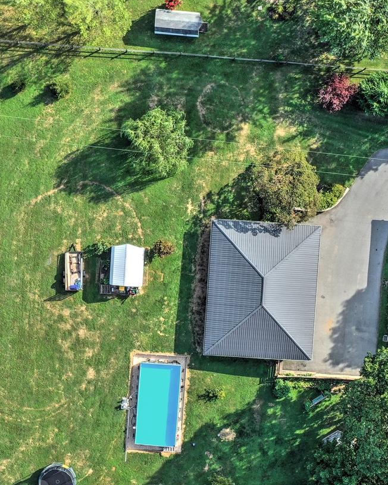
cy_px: 289
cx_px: 229
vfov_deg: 28.7
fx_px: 947
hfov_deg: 23.1
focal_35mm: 66
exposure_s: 1/240
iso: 100
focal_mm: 10.3
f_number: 5
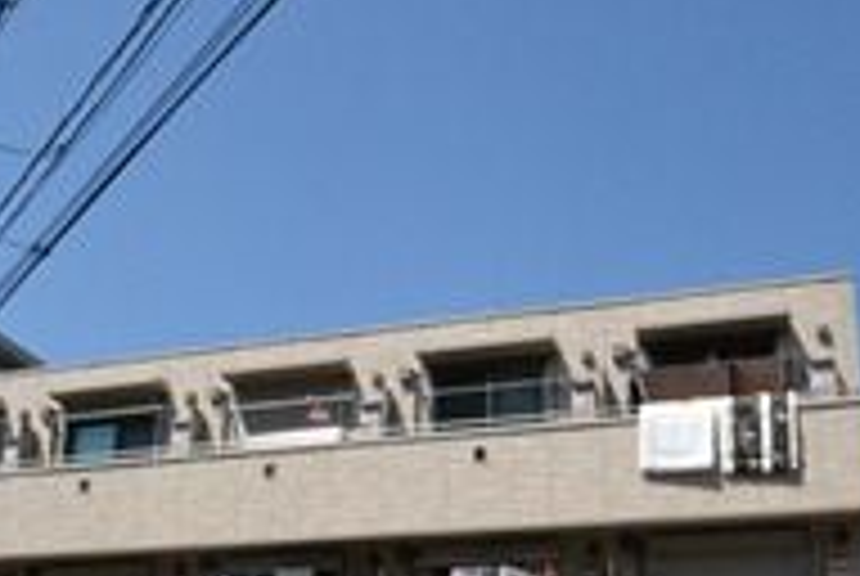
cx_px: 270
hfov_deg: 41.2
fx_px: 1126
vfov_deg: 27.9
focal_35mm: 47
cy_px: 493
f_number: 18
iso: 3200
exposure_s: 1/1250
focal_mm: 15
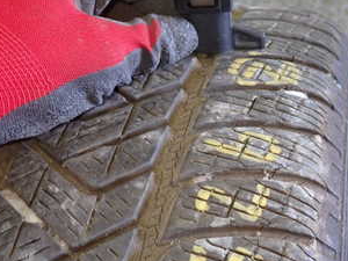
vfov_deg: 24.4
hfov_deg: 32.0
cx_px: 222
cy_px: 136
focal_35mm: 60
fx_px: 603
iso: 400
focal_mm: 5.4
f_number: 2.3
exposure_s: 1/30
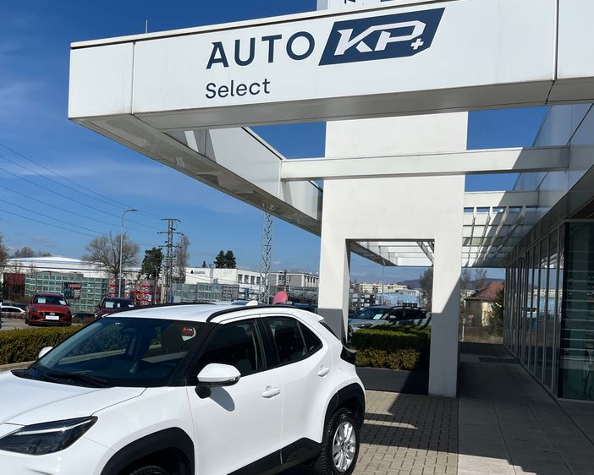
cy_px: 293
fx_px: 651
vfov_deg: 39.9
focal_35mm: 37
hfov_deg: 48.1
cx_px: 190
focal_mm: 5.1
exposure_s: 1/9901
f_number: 1.6
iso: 50
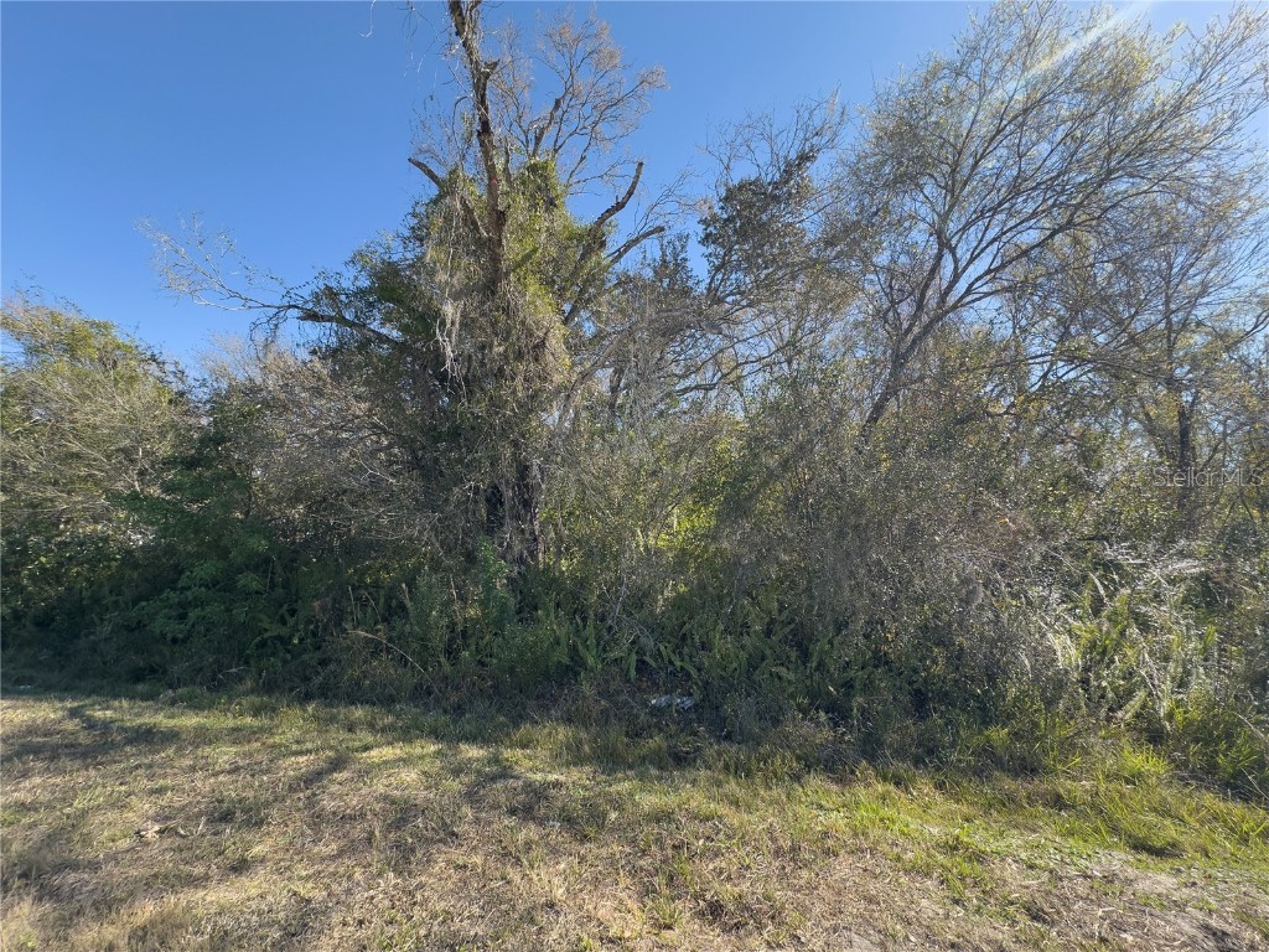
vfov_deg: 85.7
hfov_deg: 102.1
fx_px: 513
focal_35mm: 14
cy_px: 476
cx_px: 634
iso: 40
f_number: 2.2
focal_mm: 2.22
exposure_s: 1/460
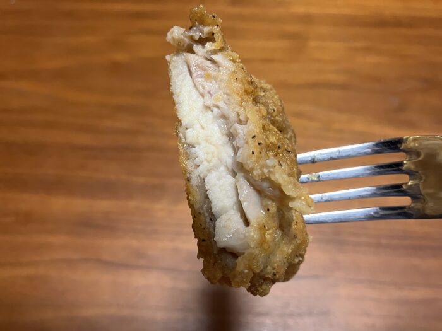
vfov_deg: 49.7
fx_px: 358
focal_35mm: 28
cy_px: 166
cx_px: 221
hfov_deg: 63.4
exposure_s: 1/60
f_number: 1.8
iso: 160
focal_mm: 3.99
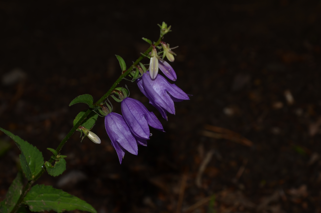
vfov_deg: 8.7
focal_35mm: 158
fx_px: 1401
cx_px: 160
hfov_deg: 13.1
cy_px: 106
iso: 100
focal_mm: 105
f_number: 11
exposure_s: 1/80
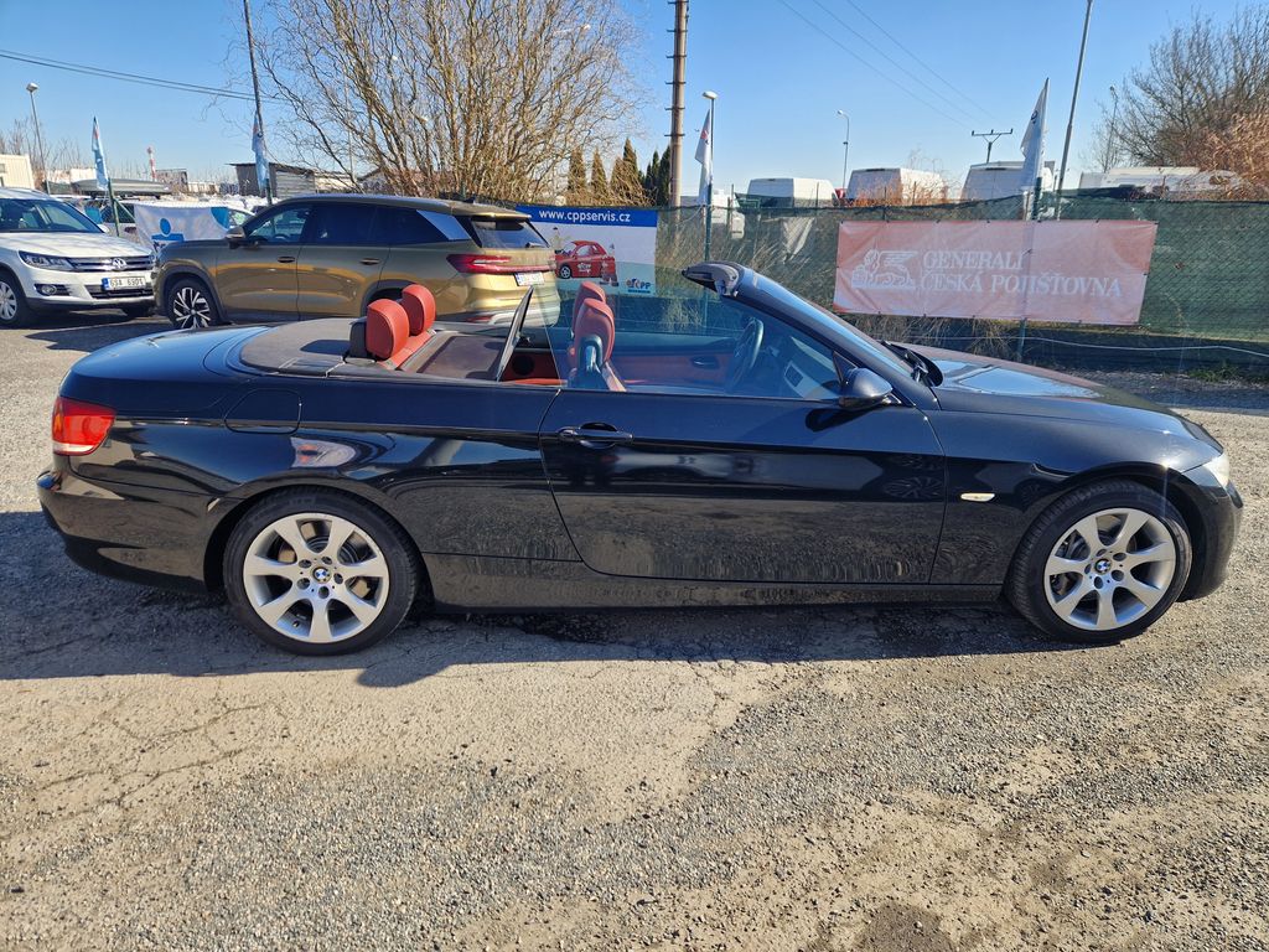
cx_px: 634
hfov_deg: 73.9
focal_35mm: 23
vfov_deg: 58.9
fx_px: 843
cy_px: 476
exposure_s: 1/704
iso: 50
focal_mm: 5.4
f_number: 1.8
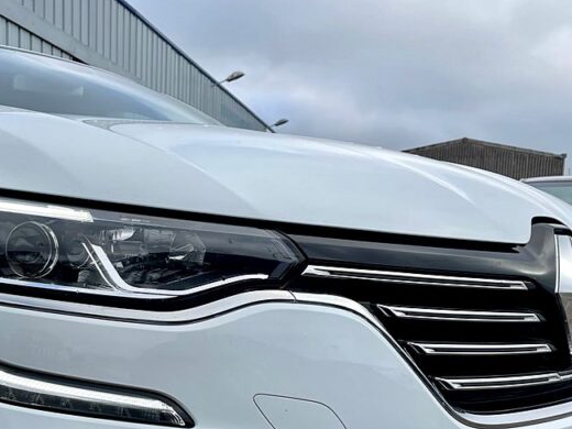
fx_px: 661
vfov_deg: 35.3
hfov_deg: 46.0
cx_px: 185
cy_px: 309
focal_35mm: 40
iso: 32
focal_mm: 4.2
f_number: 1.6
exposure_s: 1/2020
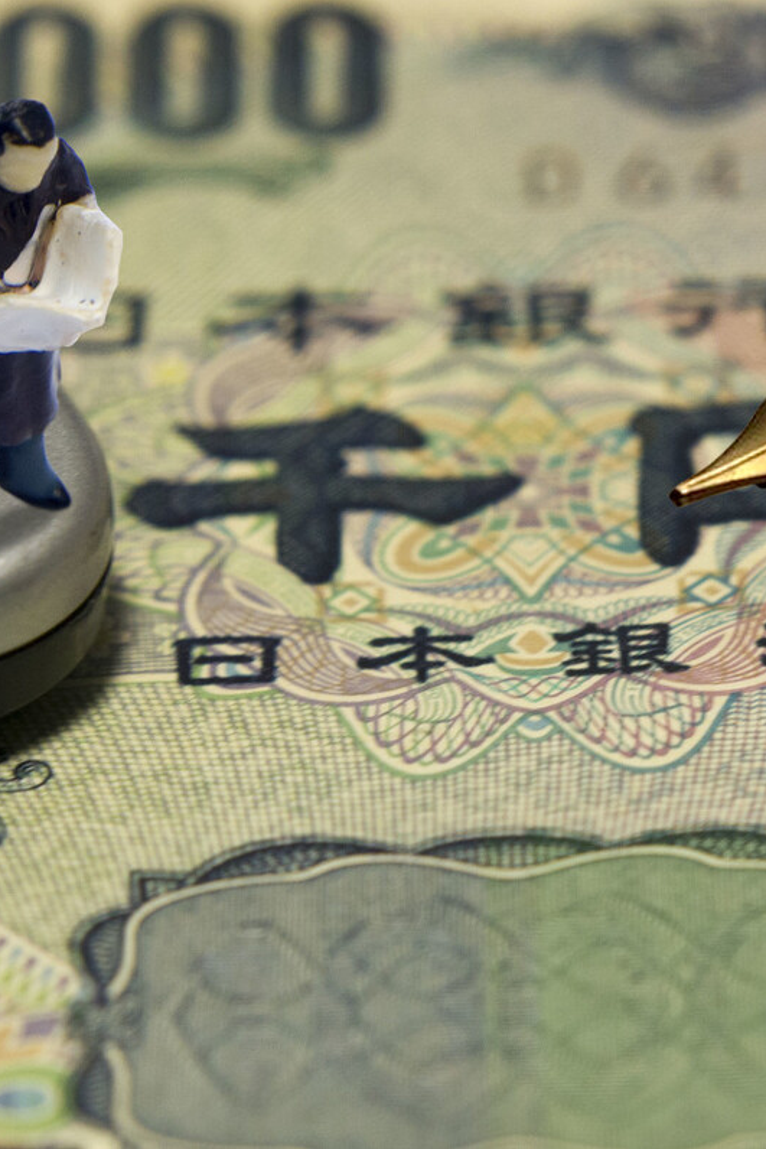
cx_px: 514
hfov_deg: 12.1
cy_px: 574
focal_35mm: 113
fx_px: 3605
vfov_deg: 18.1
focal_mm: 50
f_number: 8
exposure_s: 1/50
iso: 500
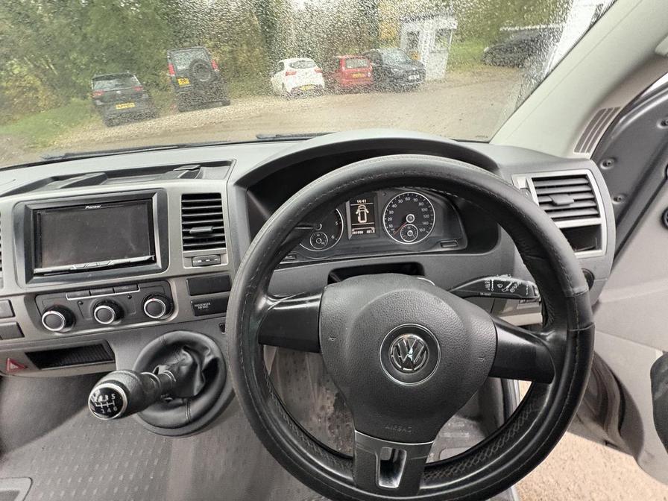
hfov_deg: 102.1
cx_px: 334
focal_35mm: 14
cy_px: 250
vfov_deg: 85.7
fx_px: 270
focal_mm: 2.22
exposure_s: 1/60
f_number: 2.2
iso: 640
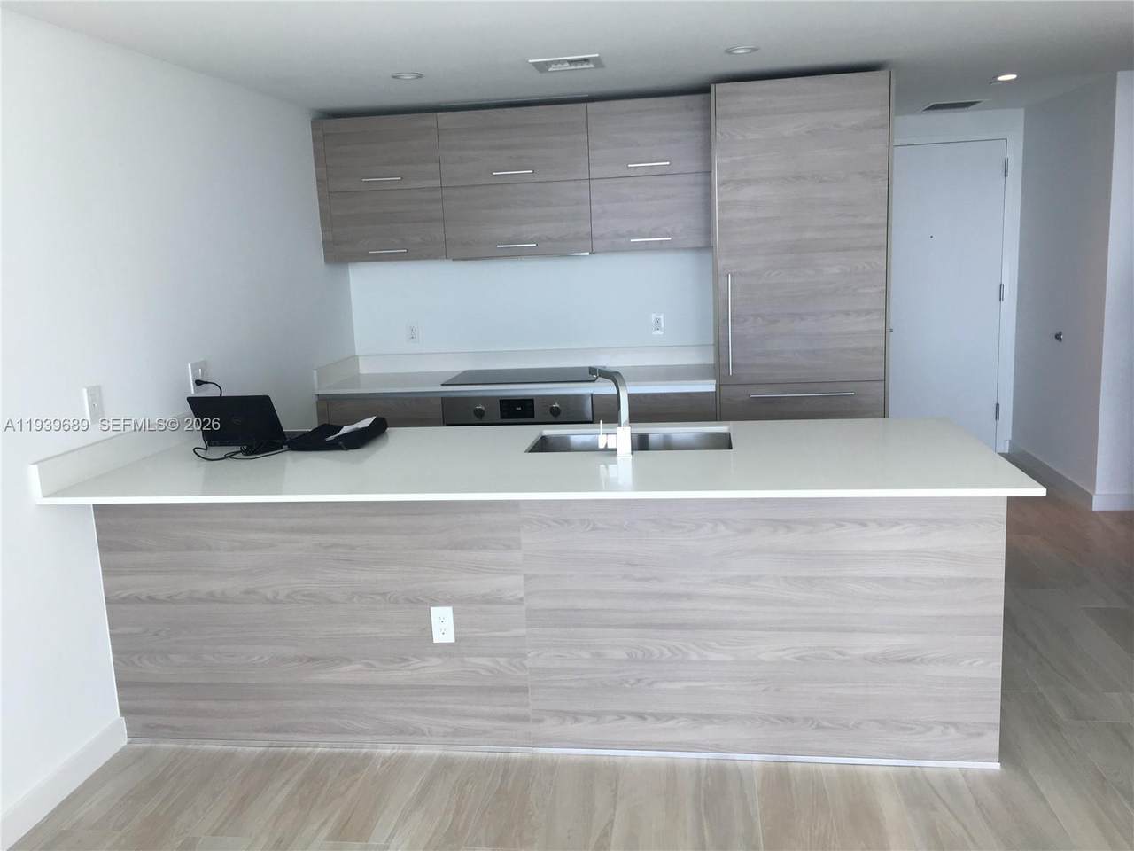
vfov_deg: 48.2
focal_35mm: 29
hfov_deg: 61.7
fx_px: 950
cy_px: 426
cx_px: 567
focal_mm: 4.15
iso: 40
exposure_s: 1/120
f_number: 2.2
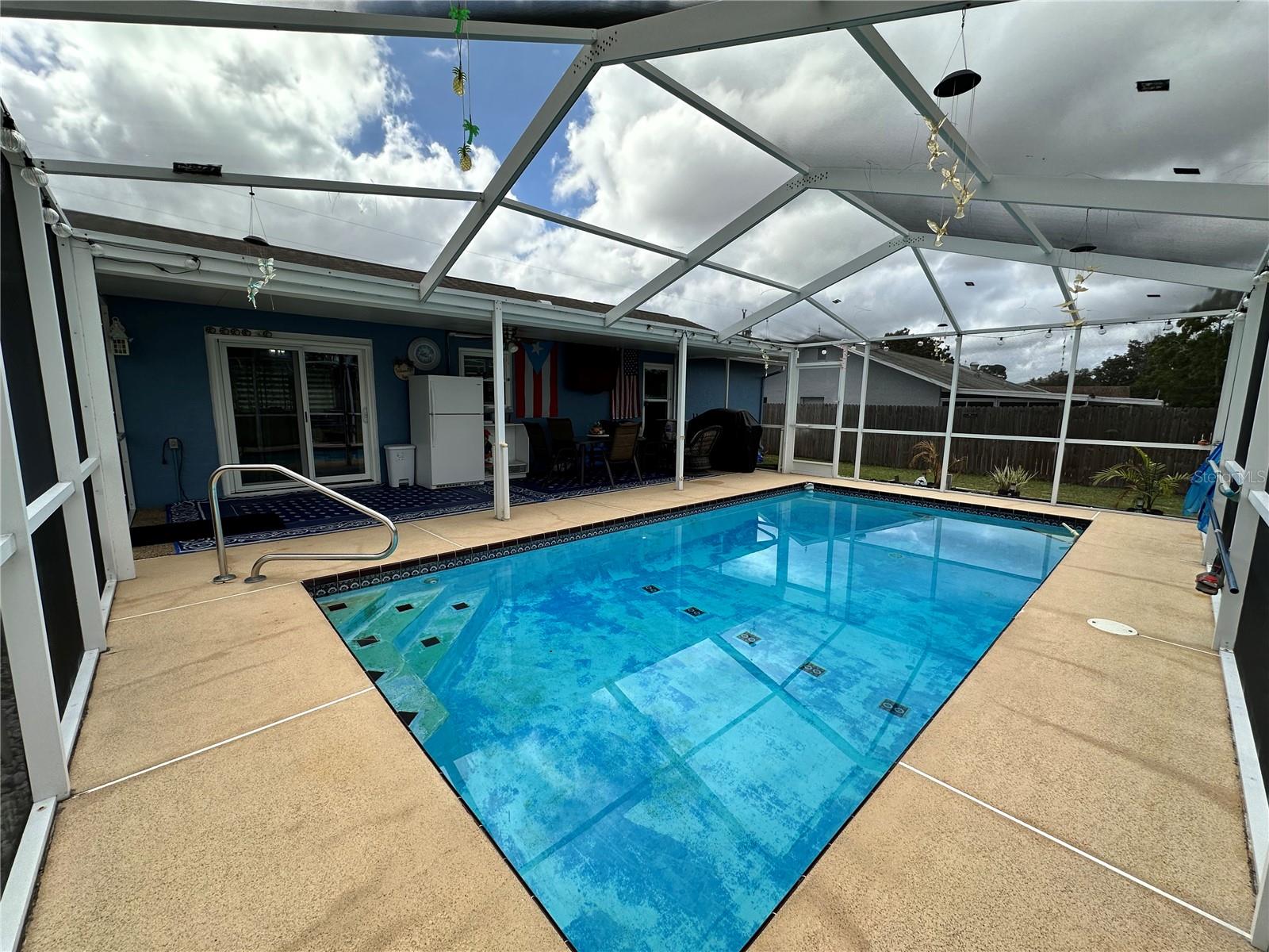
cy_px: 476
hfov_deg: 102.1
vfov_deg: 85.7
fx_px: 513
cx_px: 634
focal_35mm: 14
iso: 40
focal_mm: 2.22
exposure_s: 1/690
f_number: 2.2
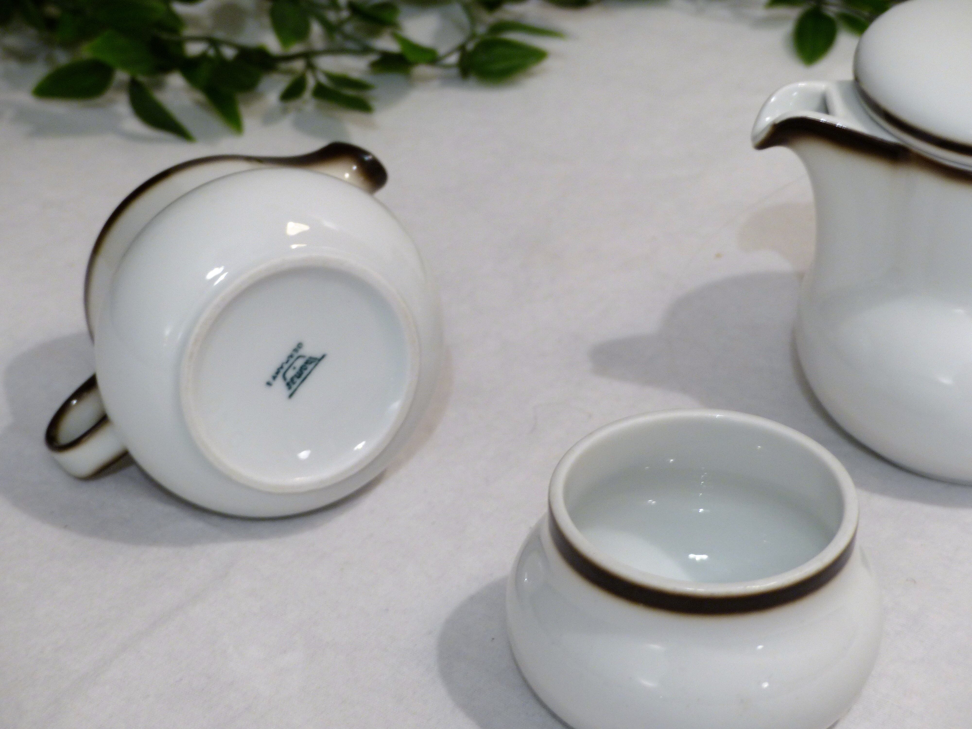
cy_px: 364
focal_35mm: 109
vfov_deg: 13.6
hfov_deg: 18.0
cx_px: 486
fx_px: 3061
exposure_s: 1/8
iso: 125
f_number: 2.8
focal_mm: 19.6
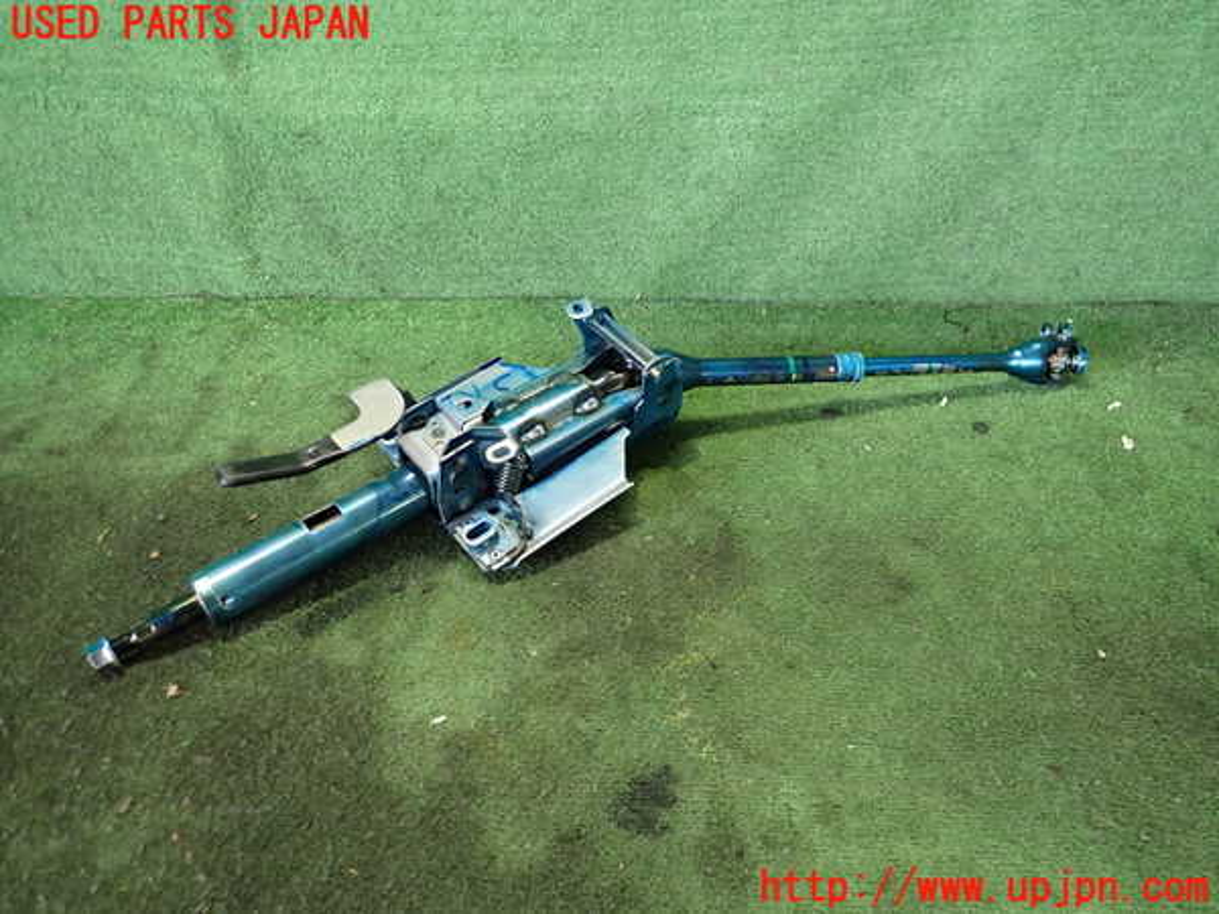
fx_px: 880
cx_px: 610
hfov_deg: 69.4
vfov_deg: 54.9
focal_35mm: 25
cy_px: 457
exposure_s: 1/30
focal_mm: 4.5
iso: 500
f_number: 2
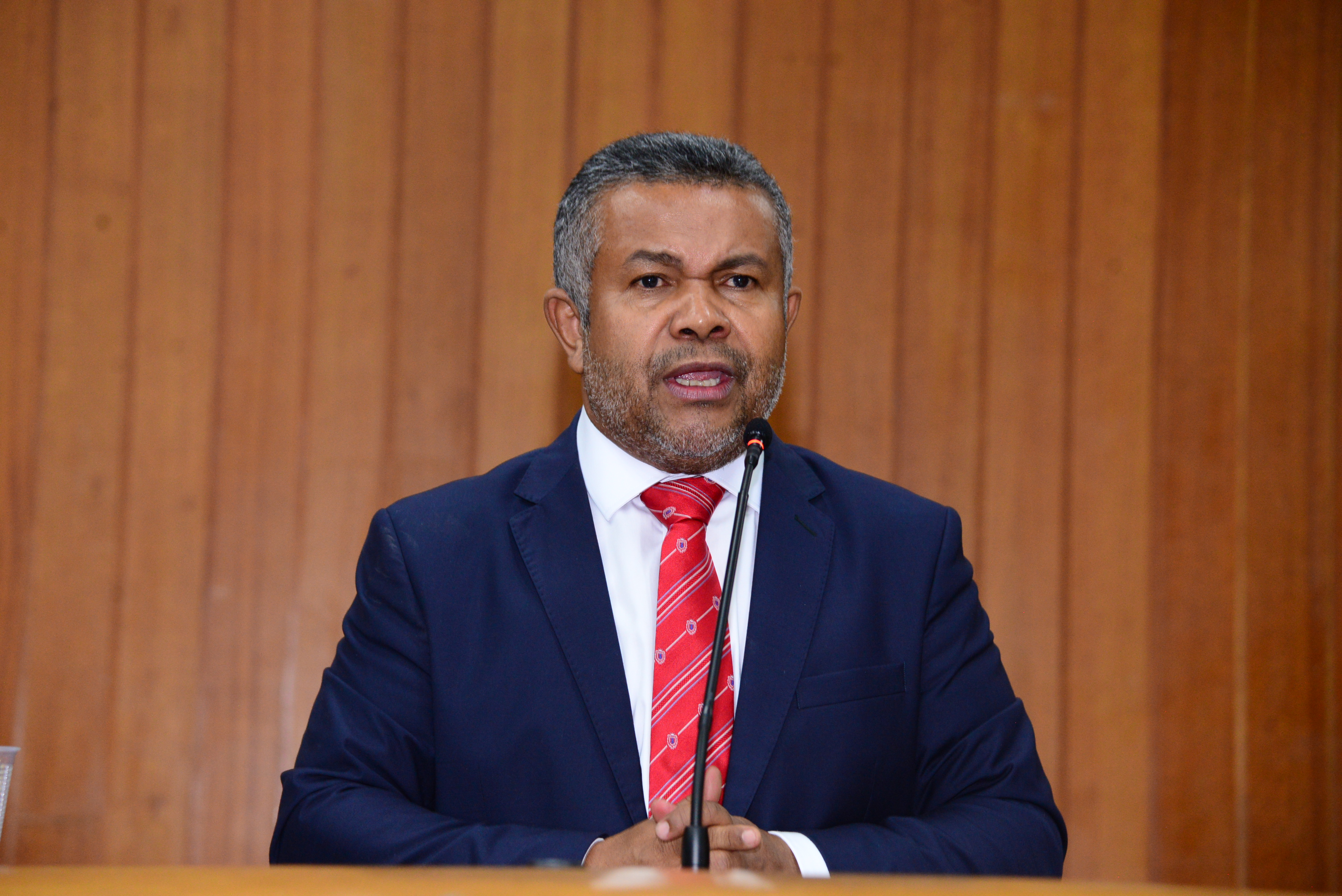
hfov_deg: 17.1
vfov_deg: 11.4
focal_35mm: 120
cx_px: 671
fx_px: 4475
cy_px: 448
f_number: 4.5
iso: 2500
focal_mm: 120
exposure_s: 1/100
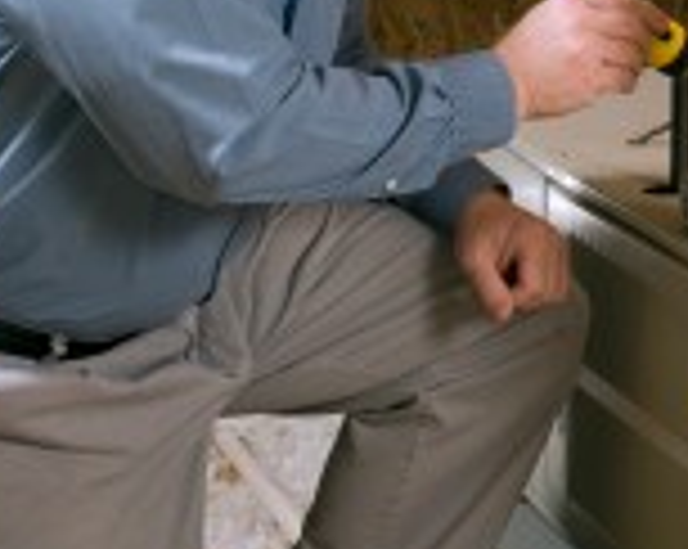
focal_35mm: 156
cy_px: 65
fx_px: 3172
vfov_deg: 9.8
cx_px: 670
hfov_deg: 12.3
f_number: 9
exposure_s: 1/160
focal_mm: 40
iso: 100
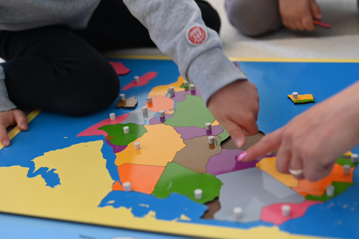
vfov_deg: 27.0
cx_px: 180
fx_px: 499
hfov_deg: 39.6
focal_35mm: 50
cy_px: 120
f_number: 3.2
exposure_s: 1/125
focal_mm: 50
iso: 1600
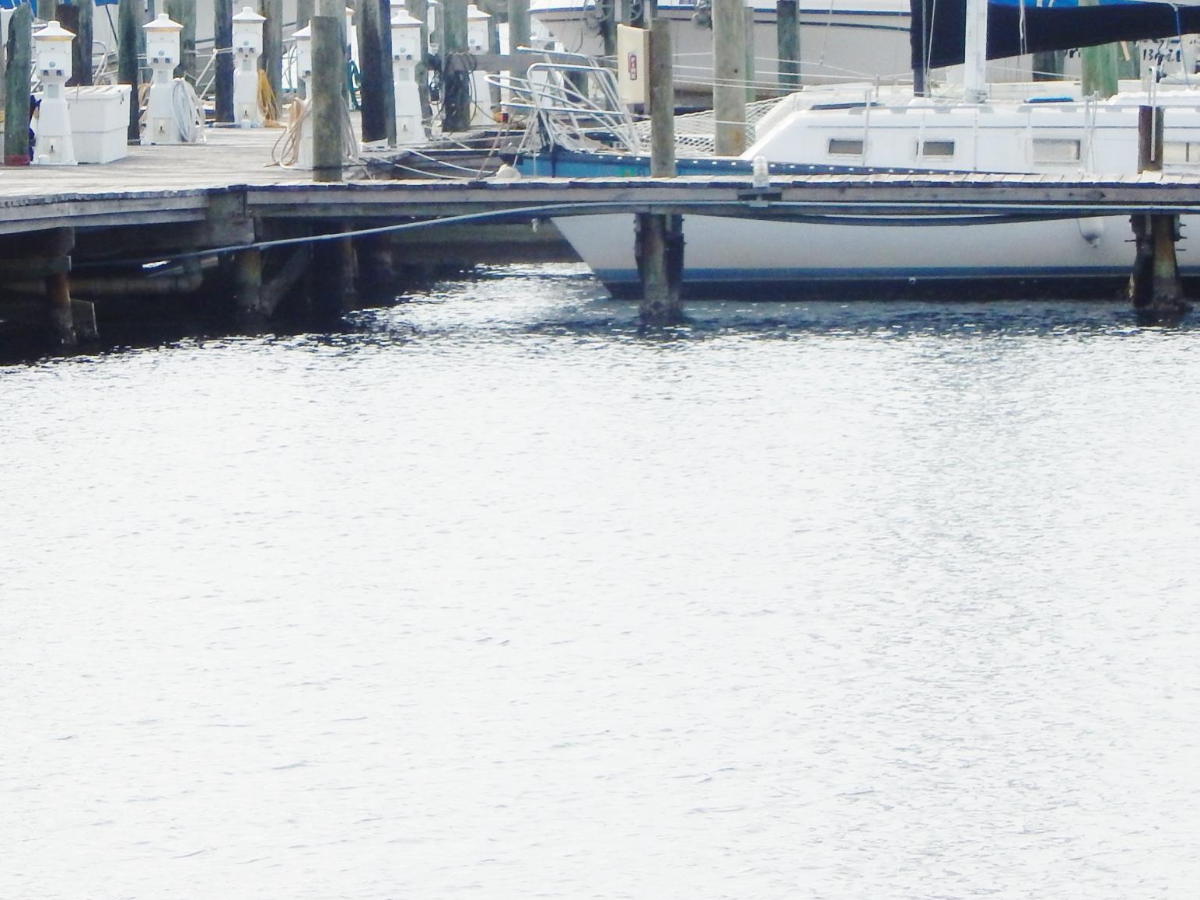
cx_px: 595
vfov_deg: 4.8
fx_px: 10784
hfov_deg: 6.4
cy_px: 228
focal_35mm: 311
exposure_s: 1/1000
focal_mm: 28.7
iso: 125
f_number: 5.1
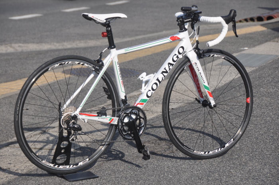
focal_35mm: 158
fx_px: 1218
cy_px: 92
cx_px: 140
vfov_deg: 8.7
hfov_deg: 13.1
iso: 200
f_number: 7.1
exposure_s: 1/800
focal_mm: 105
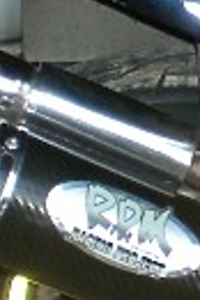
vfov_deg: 10.6
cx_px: 389
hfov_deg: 6.9
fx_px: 1612
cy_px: 25
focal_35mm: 193
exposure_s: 1/60
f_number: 3.1
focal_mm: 6.3
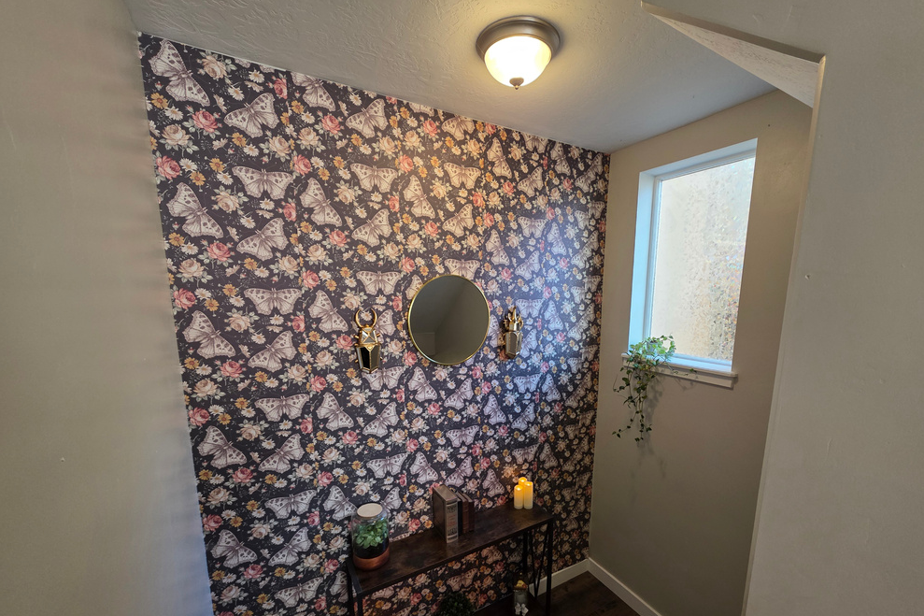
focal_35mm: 14
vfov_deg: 80.6
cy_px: 356
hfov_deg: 104.2
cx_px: 477
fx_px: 359
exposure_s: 1/120
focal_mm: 2.2
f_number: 1.9
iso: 160
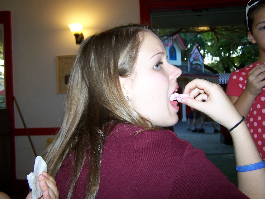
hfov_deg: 49.0
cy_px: 100
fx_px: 291
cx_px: 132
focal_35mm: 38
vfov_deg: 37.7
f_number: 2.8
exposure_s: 1/60
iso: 80
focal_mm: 6.3
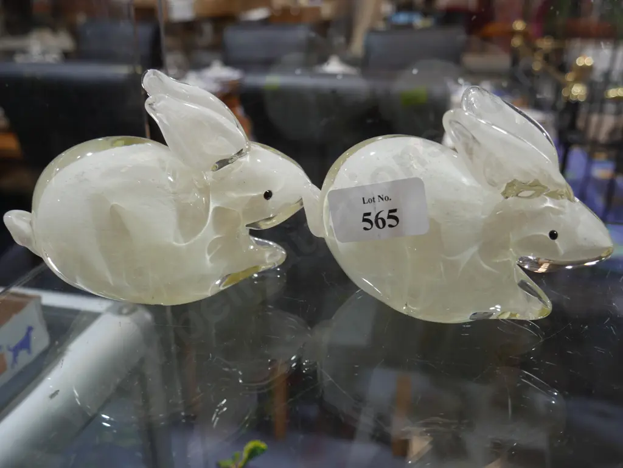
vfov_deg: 46.8
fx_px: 540
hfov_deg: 59.9
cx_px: 312
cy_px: 234
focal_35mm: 30
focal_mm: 15
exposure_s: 1/80
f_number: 3.6
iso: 200
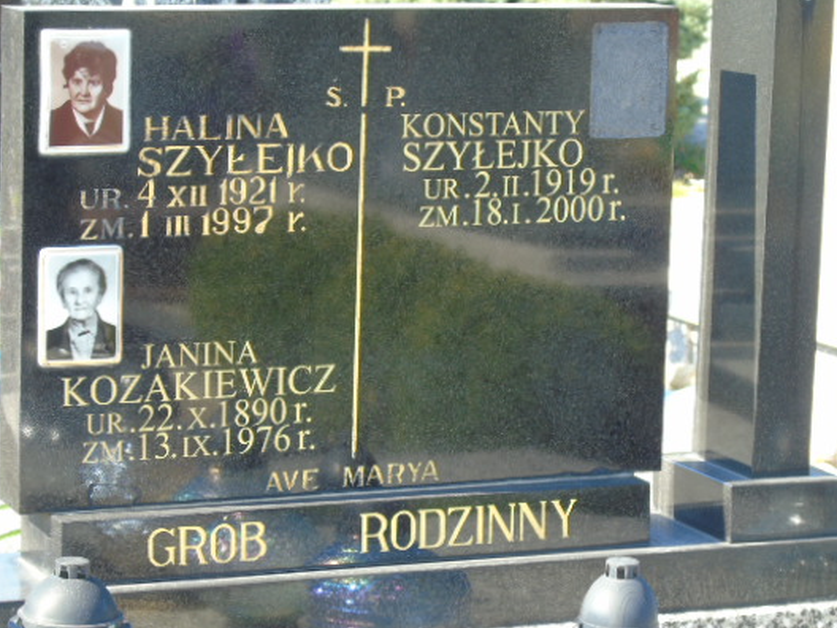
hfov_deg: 15.1
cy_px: 338
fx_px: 3168
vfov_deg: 11.3
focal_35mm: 131
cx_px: 406
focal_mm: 19
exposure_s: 1/60
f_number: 4.4
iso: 80
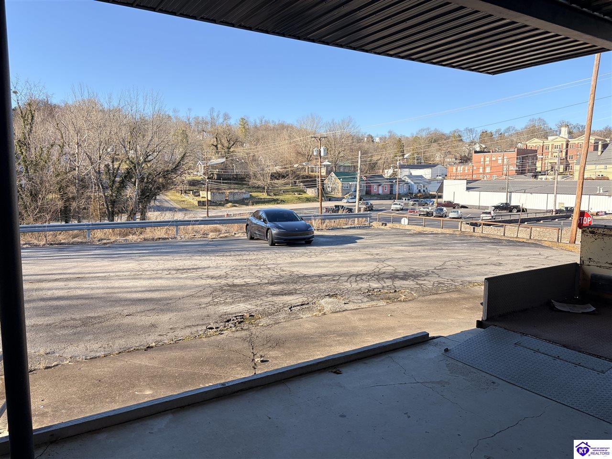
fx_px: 459
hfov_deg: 67.3
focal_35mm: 26
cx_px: 306
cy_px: 230
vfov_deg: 53.0
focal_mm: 5.96
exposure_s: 1/920
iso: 64
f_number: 1.6
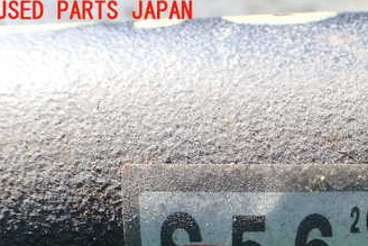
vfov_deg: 22.8
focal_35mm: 57
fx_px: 583
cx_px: 325
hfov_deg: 33.4
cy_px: 250
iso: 100
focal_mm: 5.4
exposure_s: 1/320
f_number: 3.2
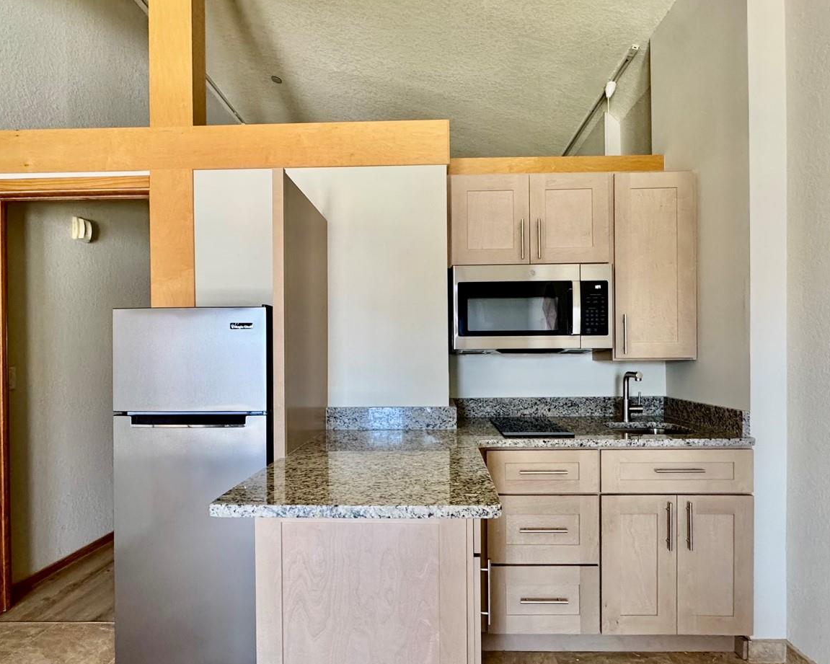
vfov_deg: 70.7
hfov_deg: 83.3
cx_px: 424
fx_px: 467
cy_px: 358
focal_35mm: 19
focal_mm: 2.22
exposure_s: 1/79
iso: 320
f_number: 2.2
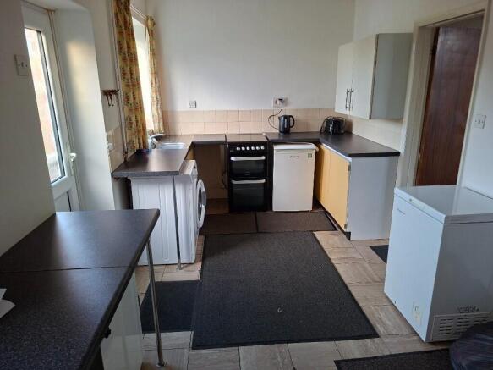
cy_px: 185
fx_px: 327
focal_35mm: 23
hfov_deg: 73.9
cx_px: 246
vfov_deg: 58.9
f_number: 1.8
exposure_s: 1/100
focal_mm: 5.54
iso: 320
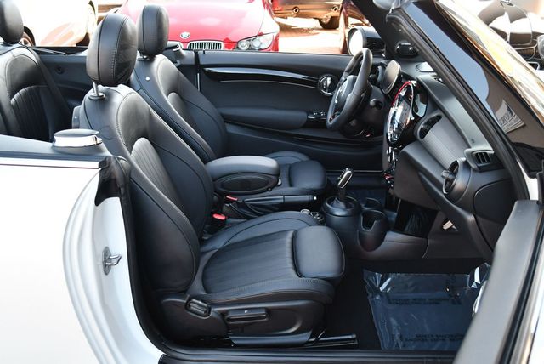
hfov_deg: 53.1
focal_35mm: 36
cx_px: 272
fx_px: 544
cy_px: 182
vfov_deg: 36.9
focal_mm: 18
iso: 640
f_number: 3.5
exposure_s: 1/250
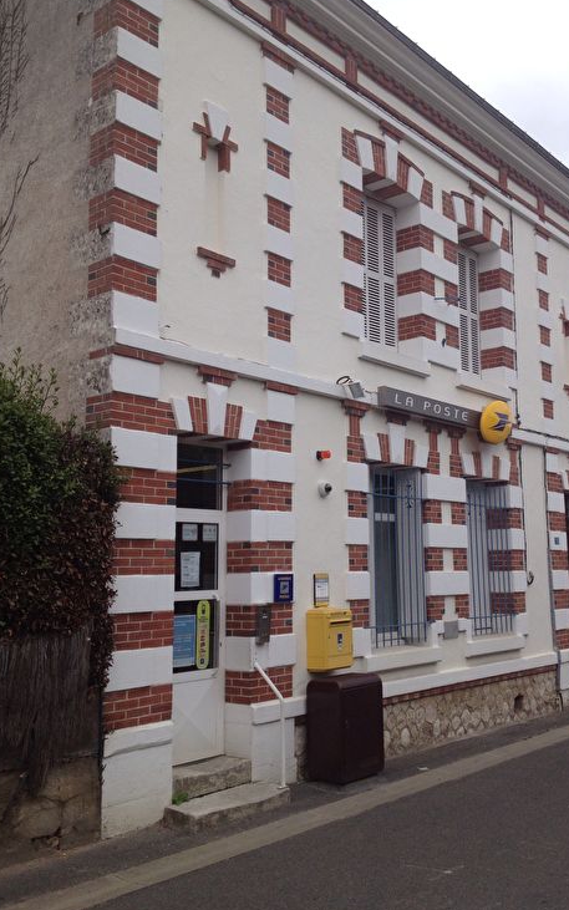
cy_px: 439
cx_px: 327
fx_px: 967
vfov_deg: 50.4
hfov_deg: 32.7
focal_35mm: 39
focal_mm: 4.28
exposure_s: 1/756
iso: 64
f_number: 2.4
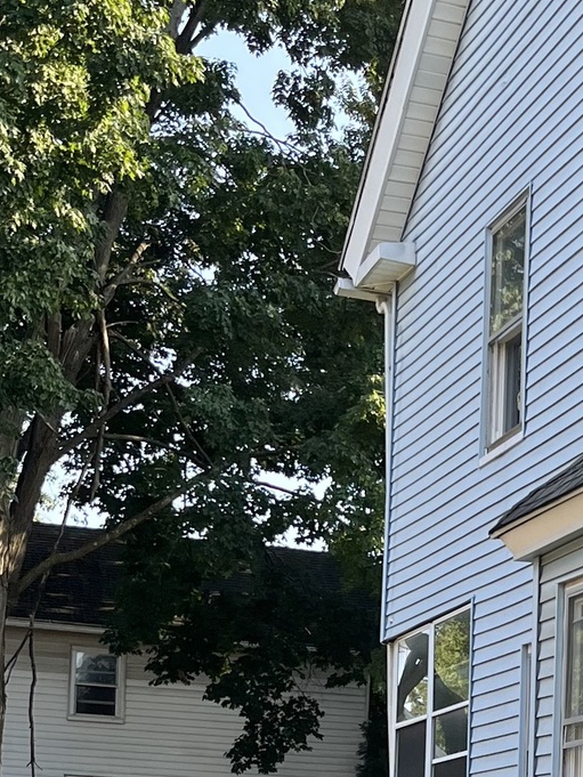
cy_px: 826
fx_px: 1976
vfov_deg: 21.3
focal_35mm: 88
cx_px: 699
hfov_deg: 16.1
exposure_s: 1/550
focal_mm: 5.1
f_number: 1.6
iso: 50
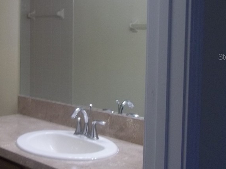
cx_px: 54
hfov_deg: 33.1
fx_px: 372
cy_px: 56
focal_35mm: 57
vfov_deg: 25.5
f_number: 2.9
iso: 104
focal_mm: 5.7
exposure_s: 1/30
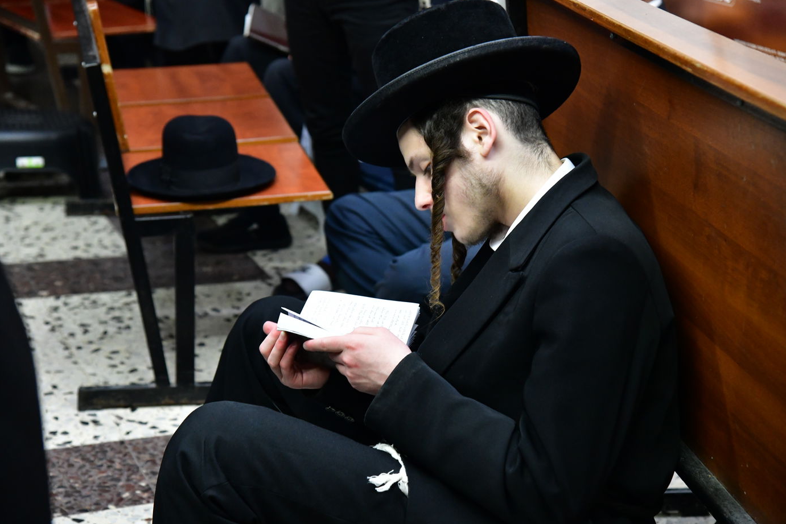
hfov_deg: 26.6
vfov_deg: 18.0
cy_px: 263
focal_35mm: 76
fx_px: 1659
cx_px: 397
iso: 5000
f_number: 5.6
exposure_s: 1/100
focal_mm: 75
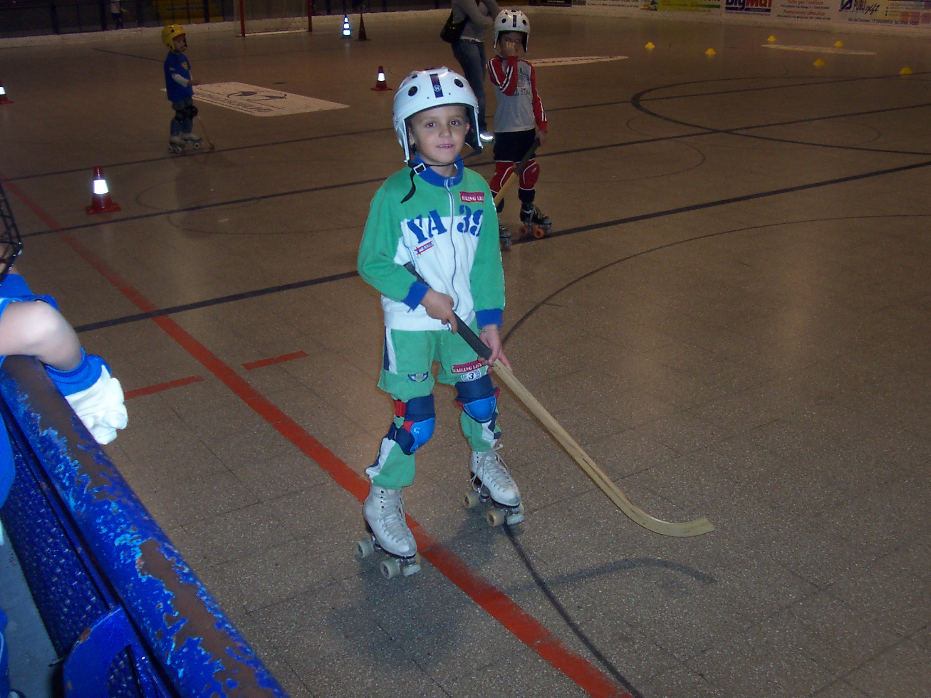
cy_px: 349
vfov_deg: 38.7
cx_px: 466
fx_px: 995
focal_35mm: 37
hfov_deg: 50.1
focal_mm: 5.6
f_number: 2.8
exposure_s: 1/60
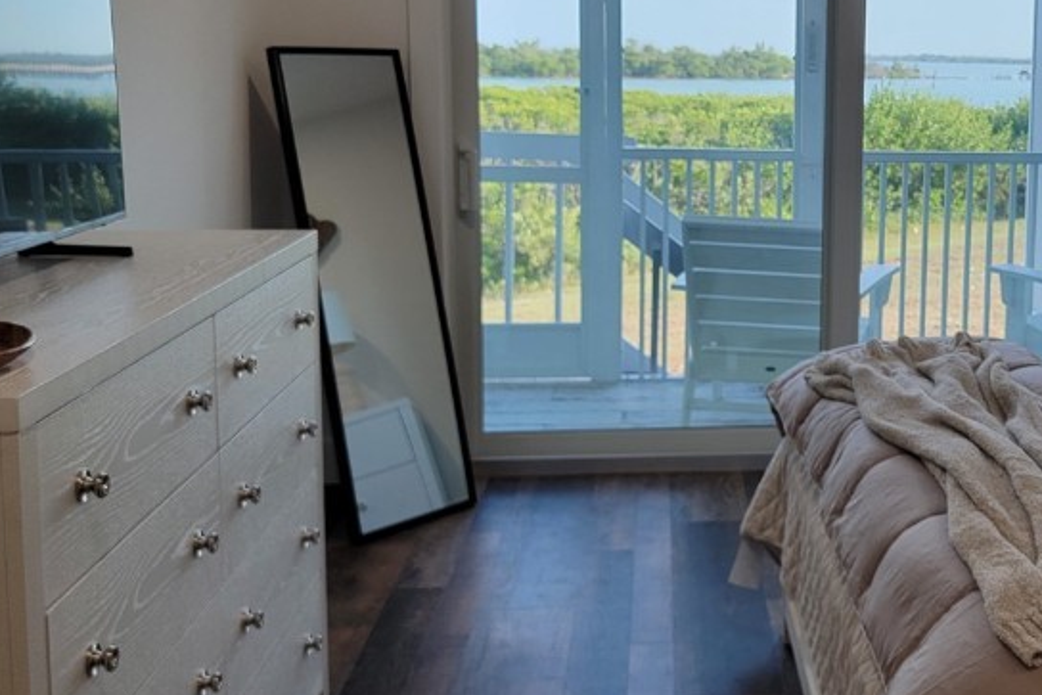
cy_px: 245
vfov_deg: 28.5
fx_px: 1361
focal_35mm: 47
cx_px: 858
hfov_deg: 39.9
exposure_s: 1/120
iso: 64
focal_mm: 6.7
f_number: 1.8
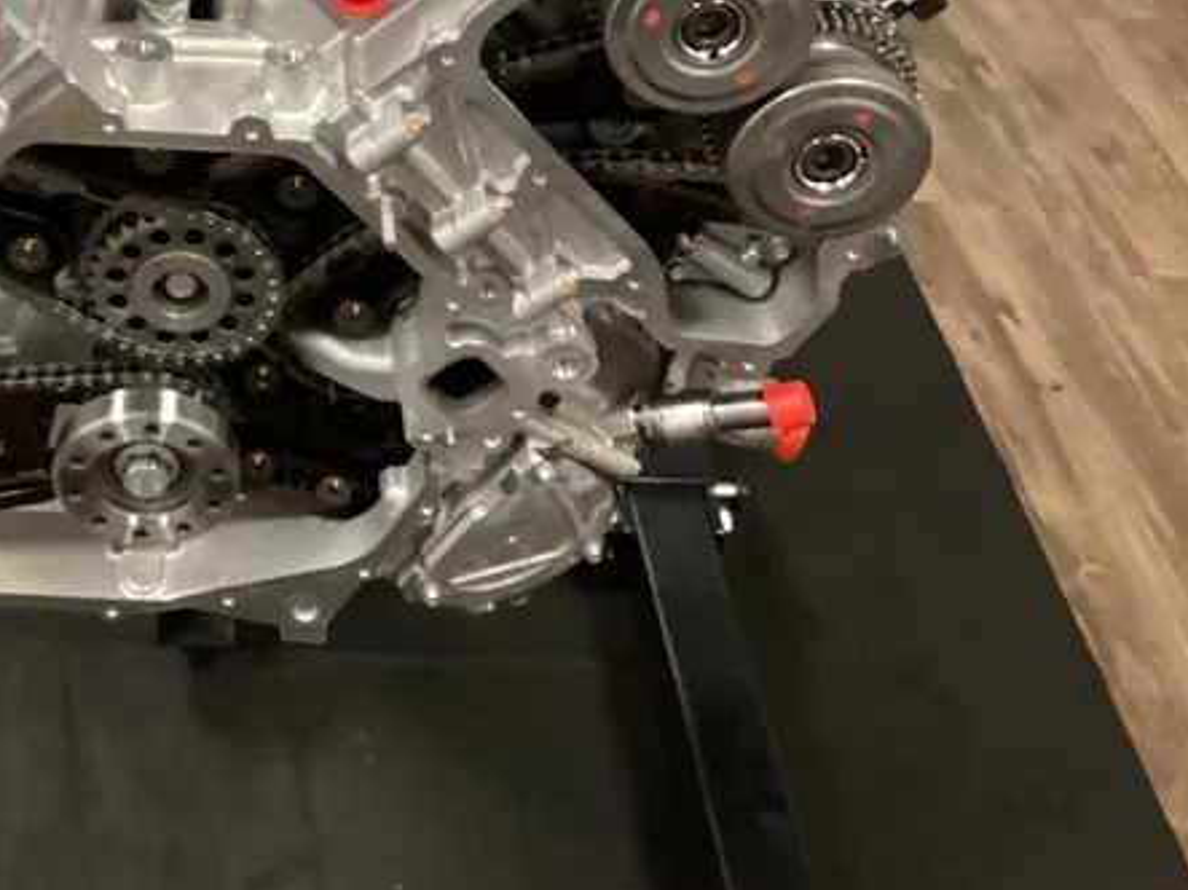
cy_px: 137
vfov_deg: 25.5
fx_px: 1921
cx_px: 209
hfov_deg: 33.2
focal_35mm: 56
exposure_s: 1/30
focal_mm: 3.3
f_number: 2.4
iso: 500
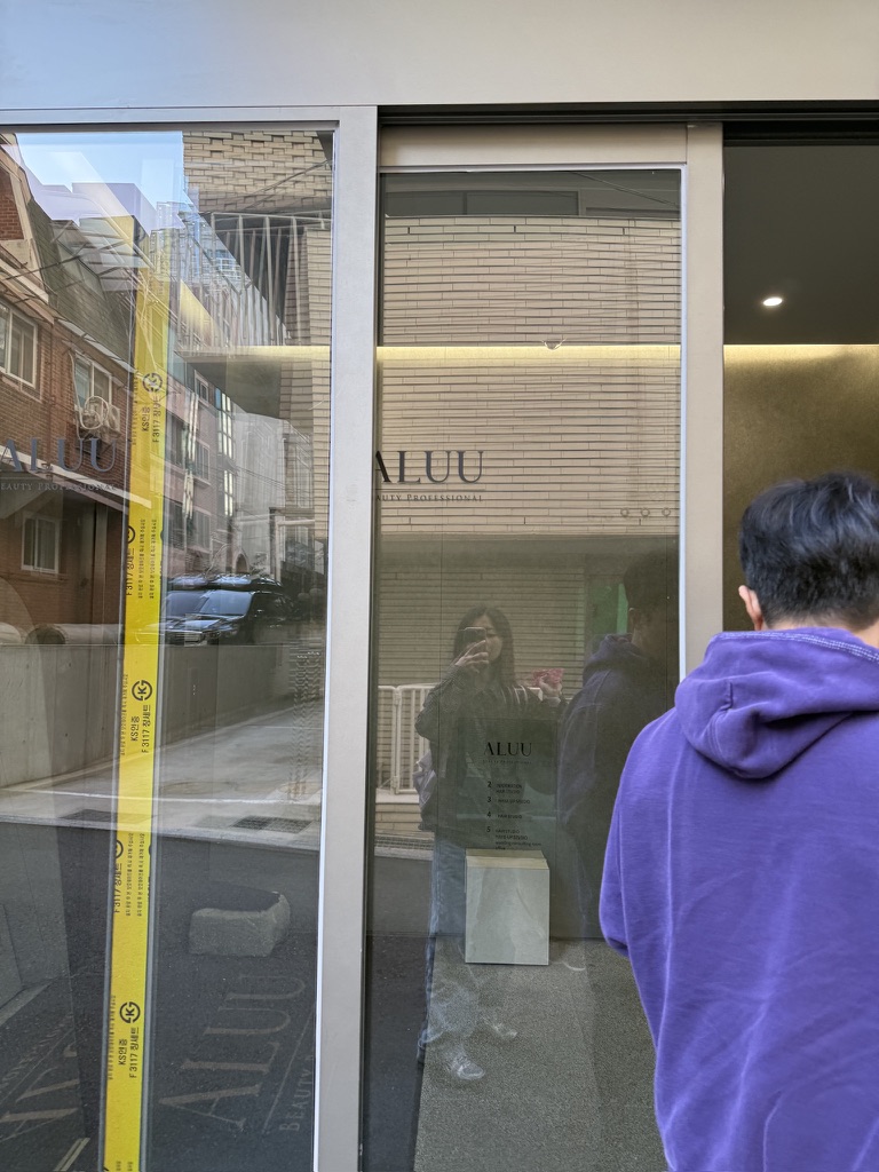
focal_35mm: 24
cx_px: 440
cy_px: 586
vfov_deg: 71.6
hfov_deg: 56.8
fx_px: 813
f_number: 1.78
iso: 80
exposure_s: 1/121
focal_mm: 6.76
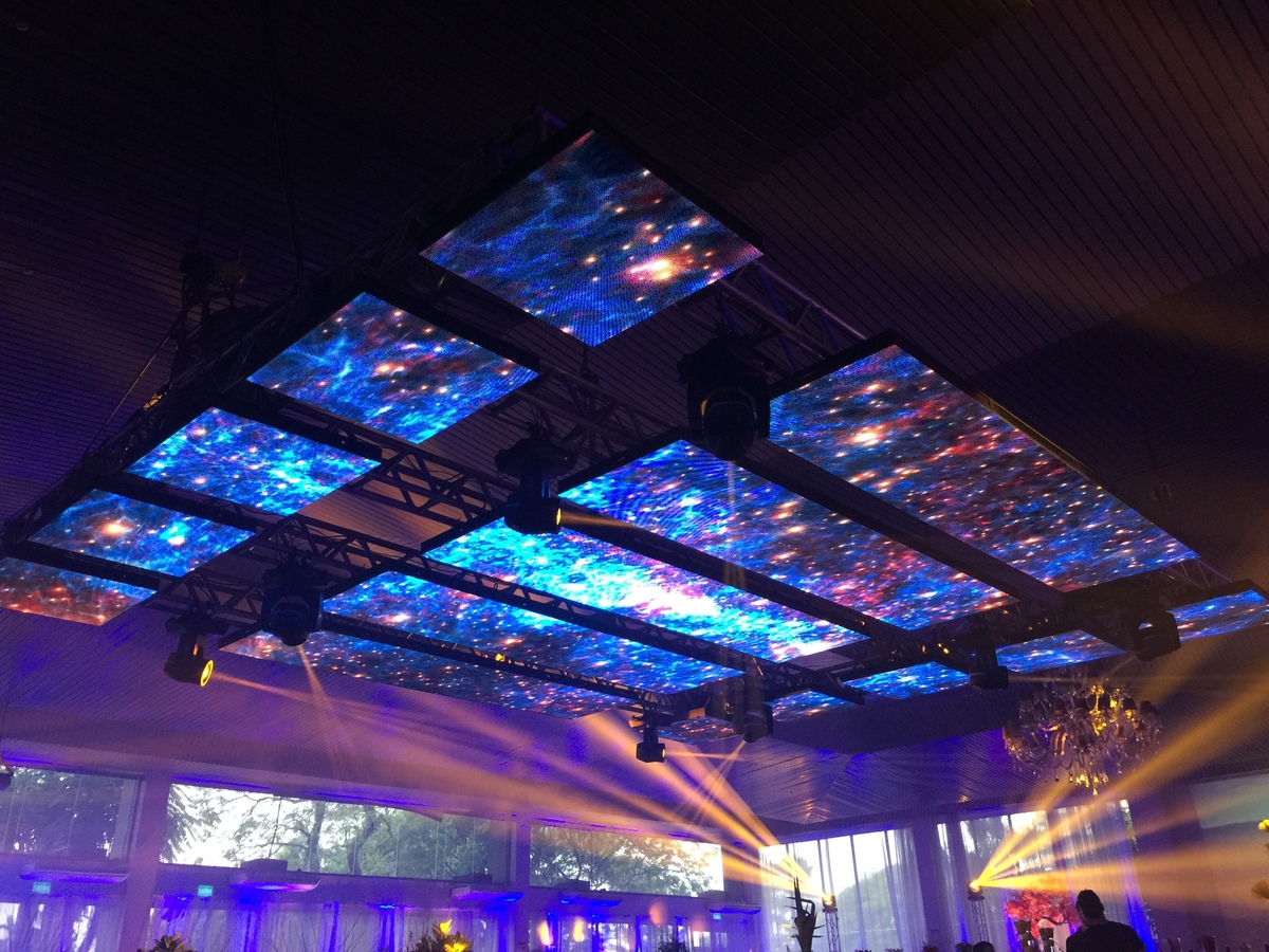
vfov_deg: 48.2
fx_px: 1063
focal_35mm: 29
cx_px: 634
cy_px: 476
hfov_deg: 61.7
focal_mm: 4.15
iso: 80
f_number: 2.2
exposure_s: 1/15
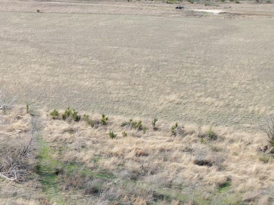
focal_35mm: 68
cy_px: 215
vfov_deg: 20.8
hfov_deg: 24.3
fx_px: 538
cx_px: -98
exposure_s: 1/1250
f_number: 1.7
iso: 100
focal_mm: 6.72
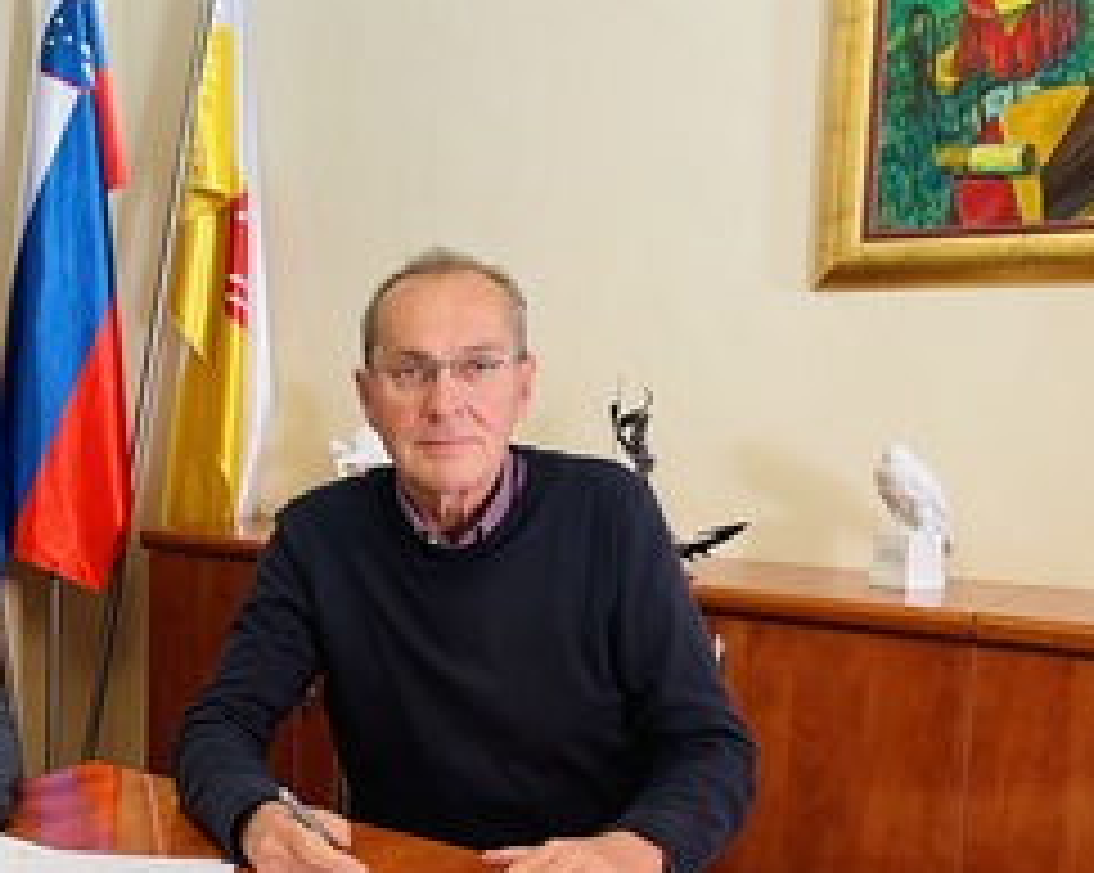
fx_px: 1521
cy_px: 603
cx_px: 189
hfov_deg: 37.8
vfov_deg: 31.7
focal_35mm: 47
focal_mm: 4.2
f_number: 1.6
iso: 64
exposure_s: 1/50
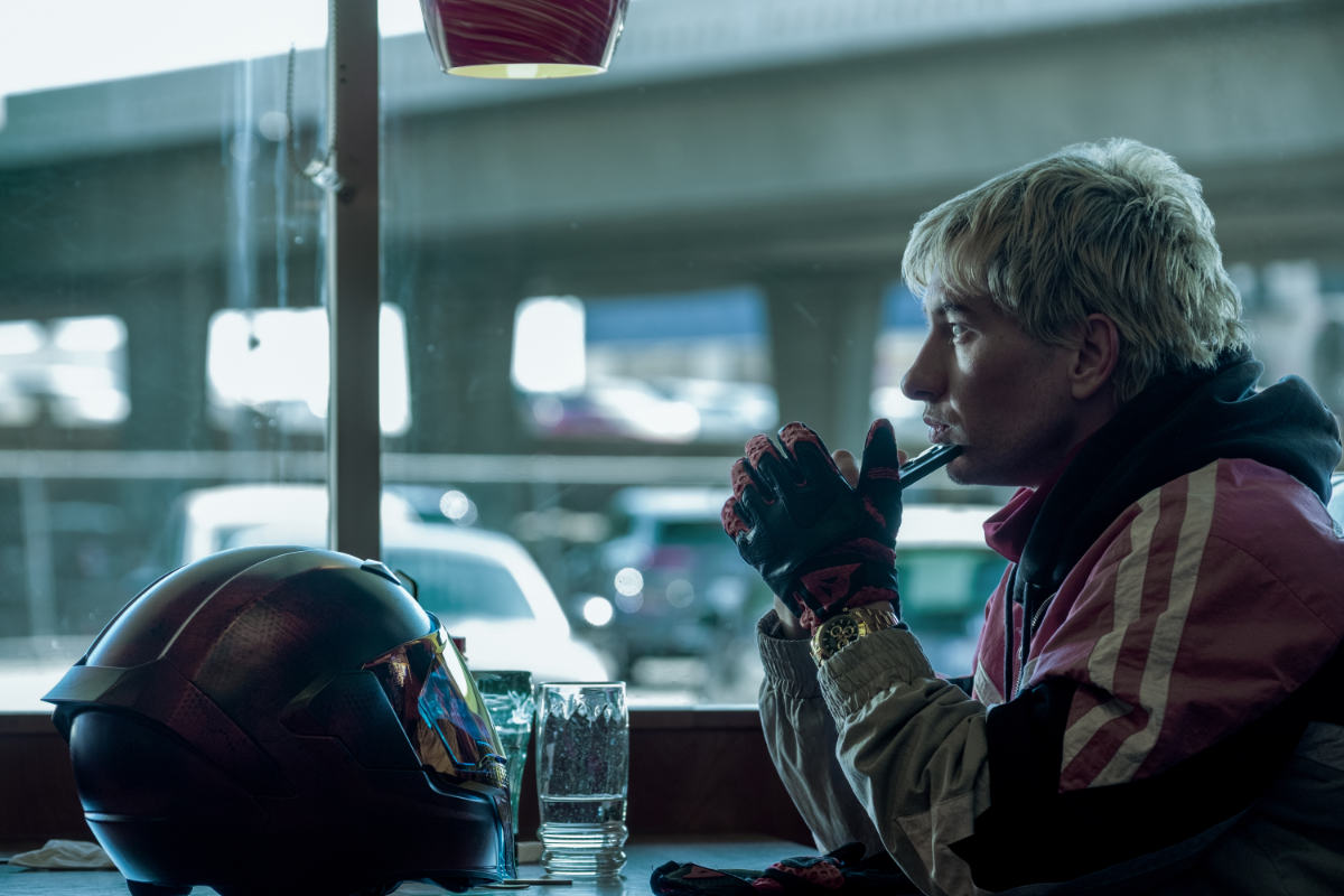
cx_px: 672
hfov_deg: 14.4
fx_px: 5301
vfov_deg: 9.7
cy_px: 448
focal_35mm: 142
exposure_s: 1/125
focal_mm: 94.5
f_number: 4
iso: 400
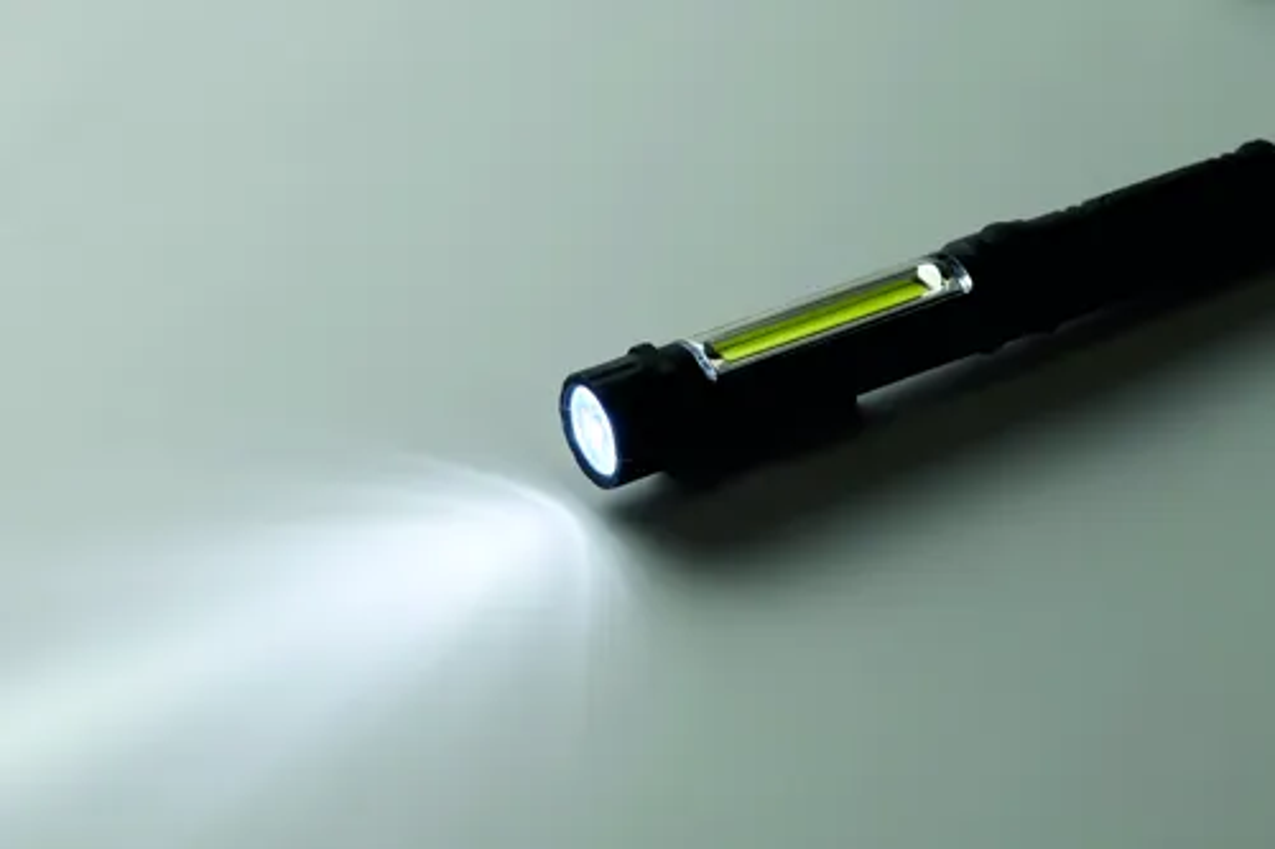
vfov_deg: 13.0
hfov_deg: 19.5
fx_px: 3717
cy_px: 424
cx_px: 638
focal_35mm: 105
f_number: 16
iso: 100
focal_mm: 105
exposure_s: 1/6
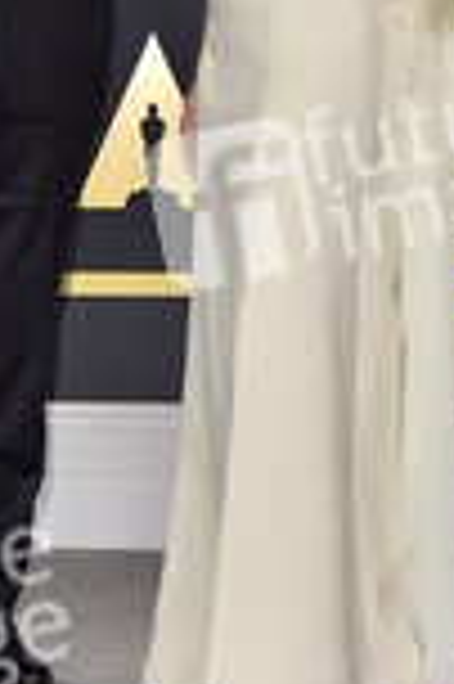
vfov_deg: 14.7
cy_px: -40
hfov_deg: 9.9
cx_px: -29
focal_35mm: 137
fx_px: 2597
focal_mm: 52
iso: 640
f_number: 7.1
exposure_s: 1/250
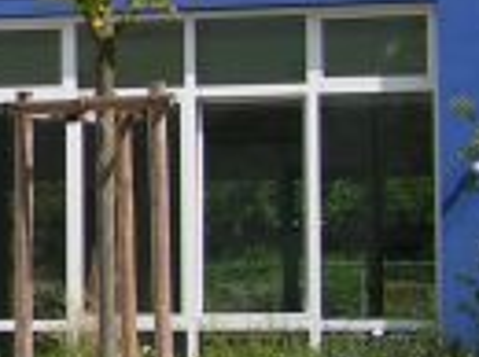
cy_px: 107
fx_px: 2845
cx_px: -394
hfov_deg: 9.2
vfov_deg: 7.2
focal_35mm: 206
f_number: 3.5
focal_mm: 7.8
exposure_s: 1/1000
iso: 50
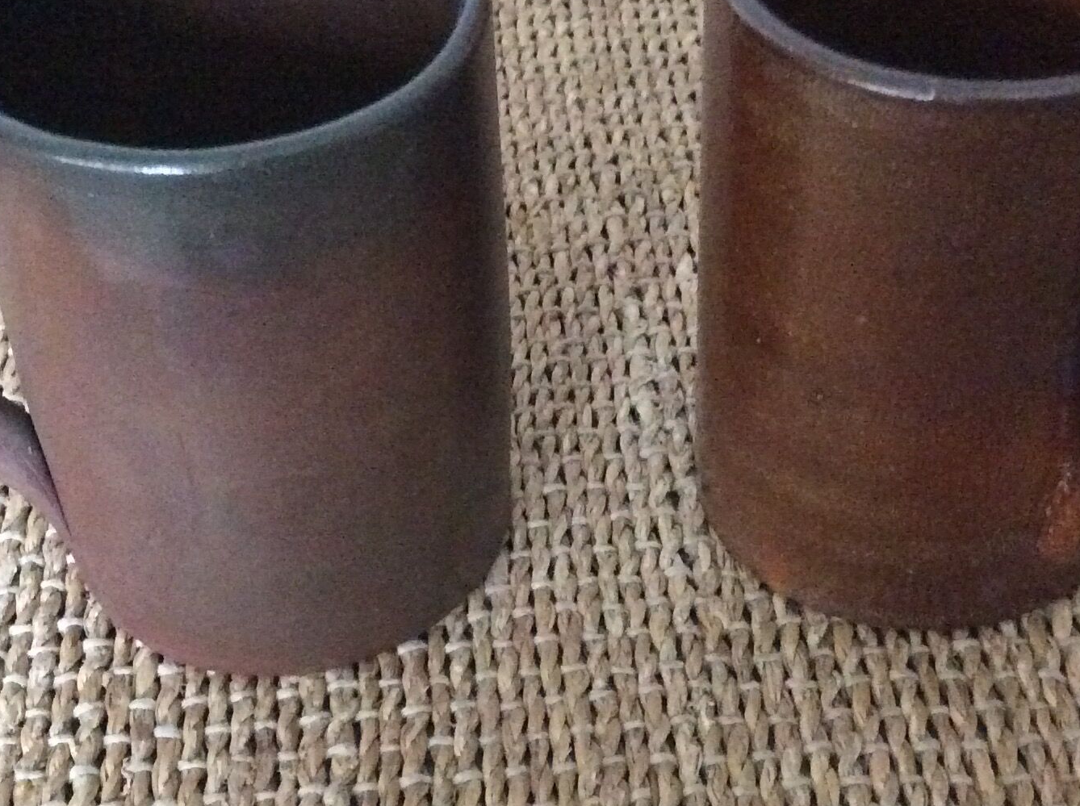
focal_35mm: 62
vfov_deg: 23.5
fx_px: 1931
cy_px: 504
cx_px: 521
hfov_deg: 31.2
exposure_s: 1/17
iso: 640
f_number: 2.4
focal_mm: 3.3
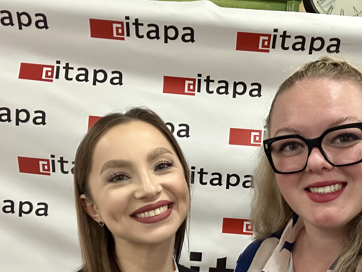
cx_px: 218
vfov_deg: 36.4
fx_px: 408
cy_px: 184
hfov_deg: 47.6
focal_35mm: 39
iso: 250
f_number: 1.9
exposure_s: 1/33
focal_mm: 2.69
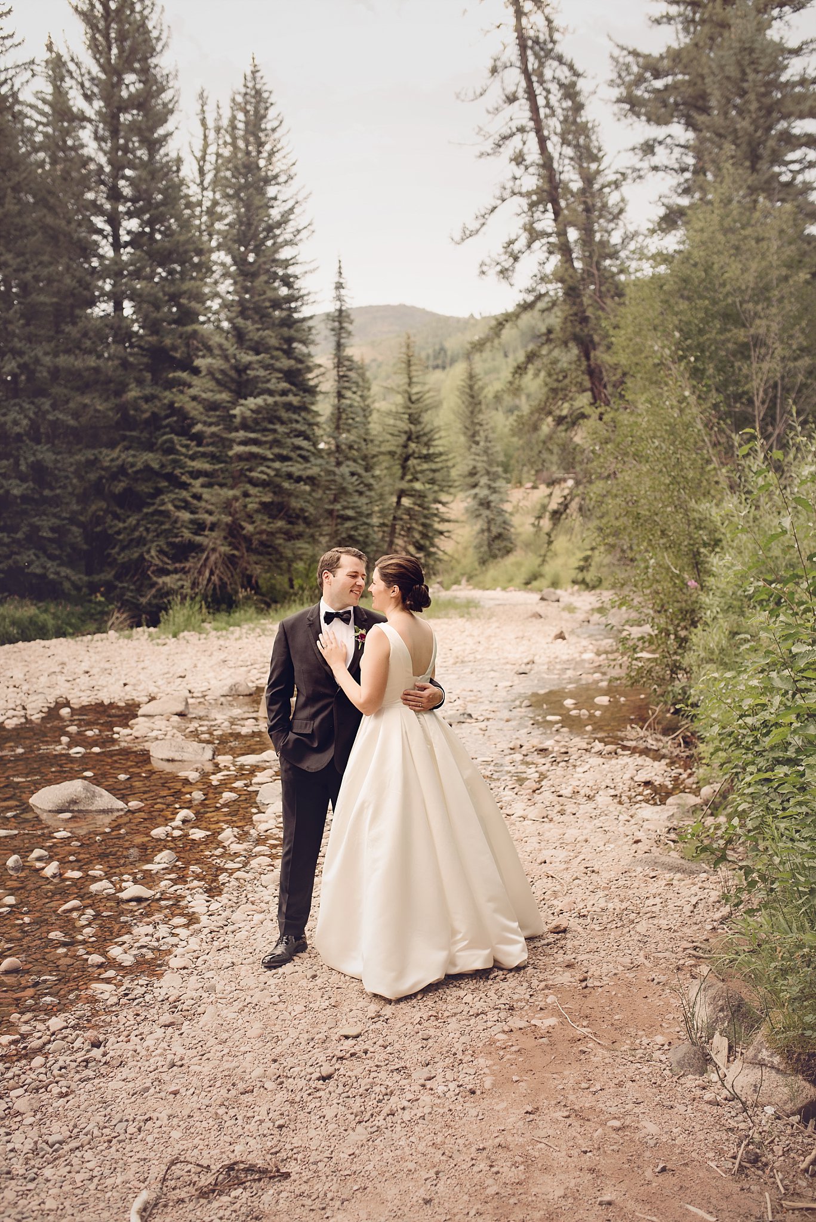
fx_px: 1189
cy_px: 611
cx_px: 408
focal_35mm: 35
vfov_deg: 54.4
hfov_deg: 37.9
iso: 200
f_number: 2.8
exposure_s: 1/500
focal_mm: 35
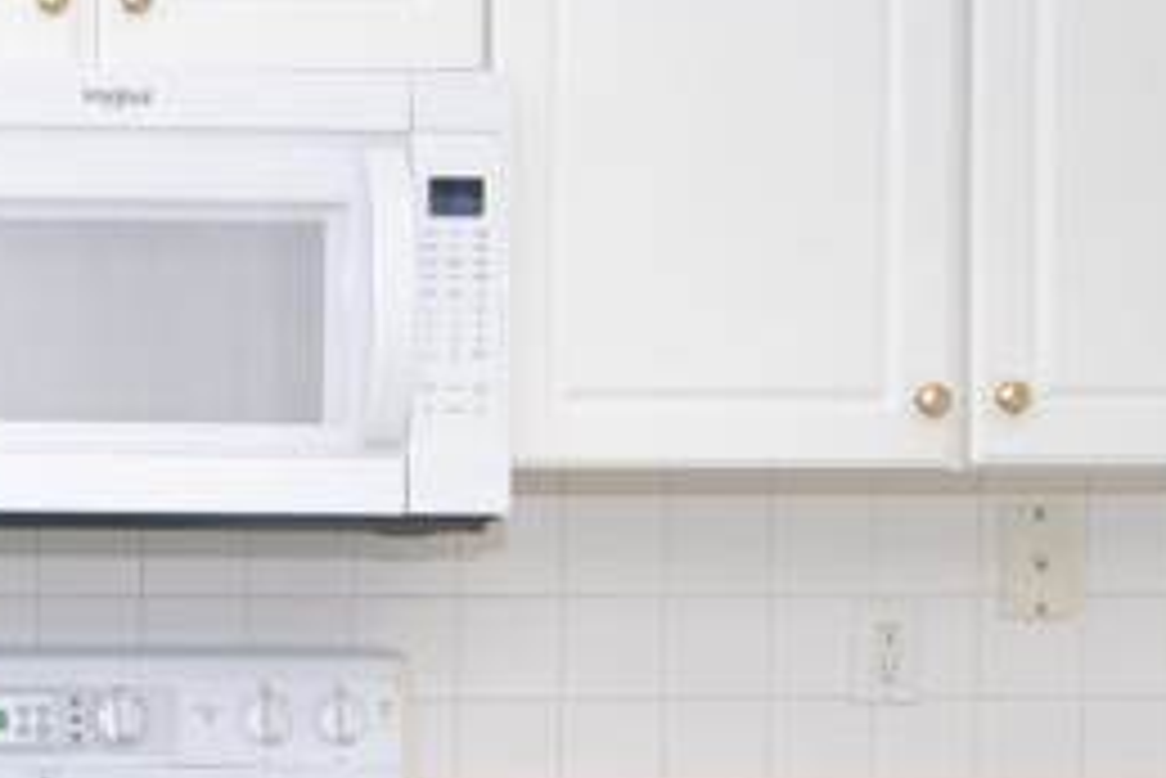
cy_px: 409
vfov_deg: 15.7
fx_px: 2819
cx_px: -509
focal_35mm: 87
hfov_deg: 20.5
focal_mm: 10
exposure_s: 1/60
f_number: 4
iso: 200
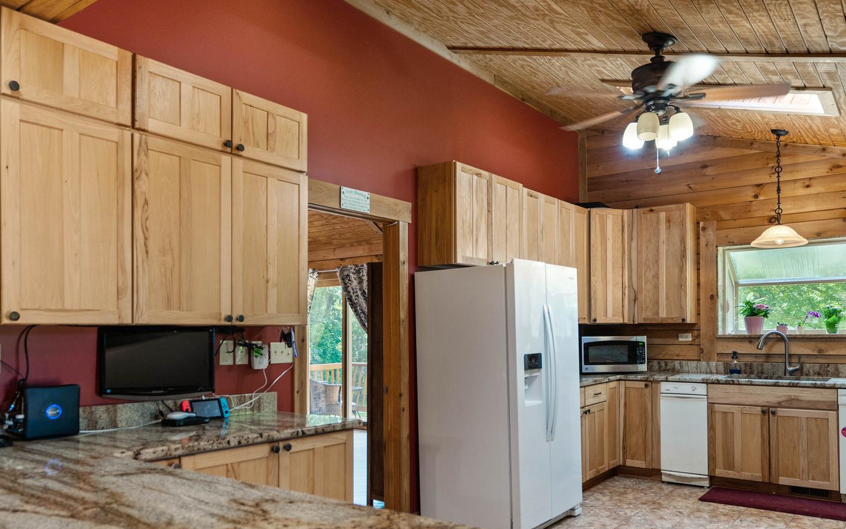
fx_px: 622
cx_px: 434
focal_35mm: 27
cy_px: 319
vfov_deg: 45.8
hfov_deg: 68.4
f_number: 4
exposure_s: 1/40
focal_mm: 19
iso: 320
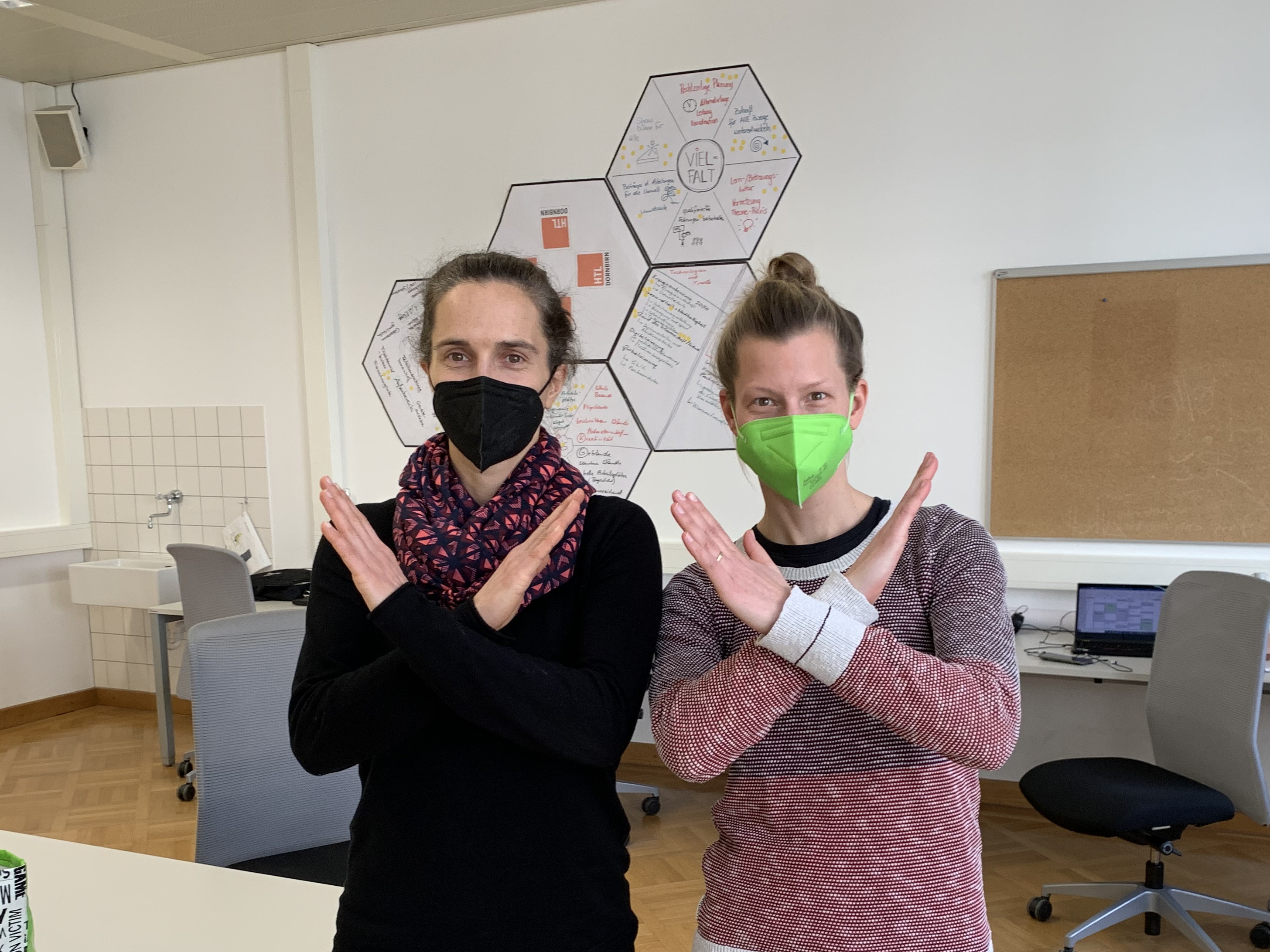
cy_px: 636
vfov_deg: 39.2
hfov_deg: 51.3
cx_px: 704
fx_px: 1321
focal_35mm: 36
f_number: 1.8
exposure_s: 1/100
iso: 80
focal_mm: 4.25
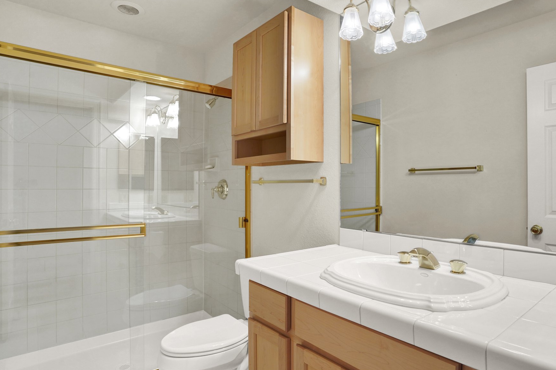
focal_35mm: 20
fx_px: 309
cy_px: 183
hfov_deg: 83.7
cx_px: 309
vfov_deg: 61.9
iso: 400
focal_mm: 17
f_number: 8
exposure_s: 1/30
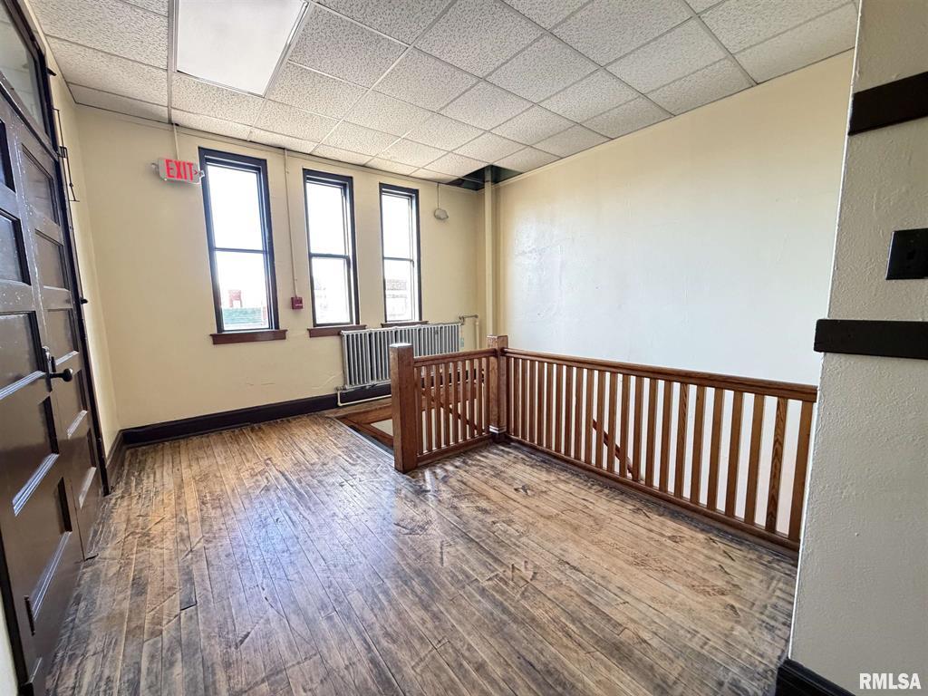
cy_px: 348
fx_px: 375
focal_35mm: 14
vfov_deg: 85.7
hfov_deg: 102.1
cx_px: 464
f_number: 2.2
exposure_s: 1/60
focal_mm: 2.22
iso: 640
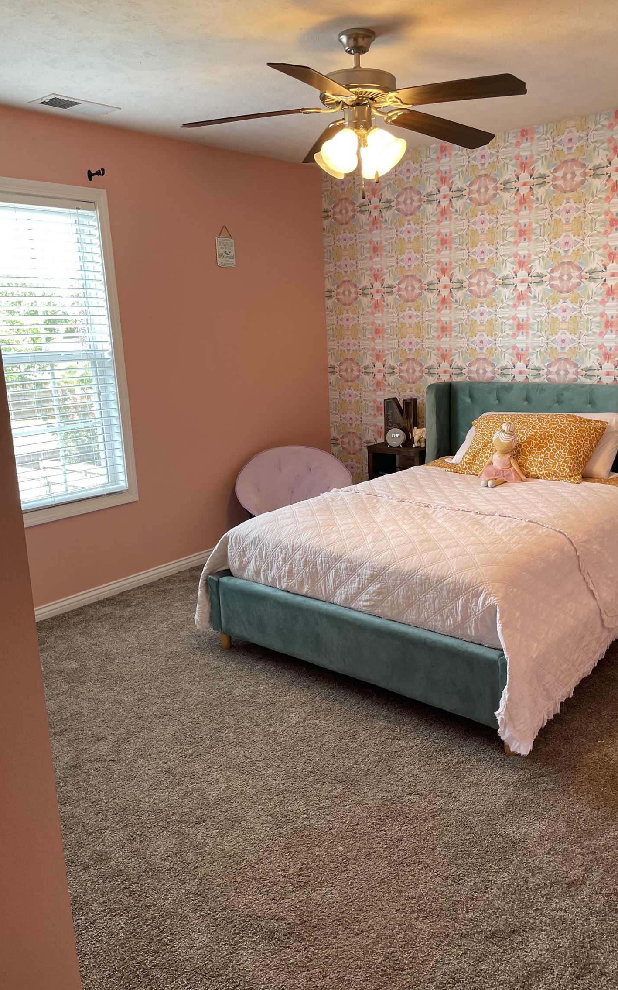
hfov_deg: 44.5
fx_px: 755
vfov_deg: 66.5
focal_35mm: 28
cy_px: 497
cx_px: 337
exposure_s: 1/60
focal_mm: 4.2
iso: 80
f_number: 1.6
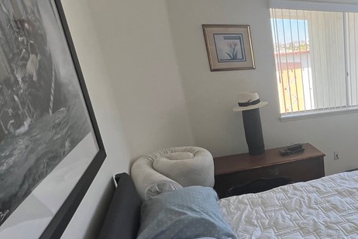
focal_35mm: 30
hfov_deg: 48.2
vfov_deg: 43.0
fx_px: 298
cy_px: 161
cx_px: 375
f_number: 1.8
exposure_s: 1/138
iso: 32
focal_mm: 1.57
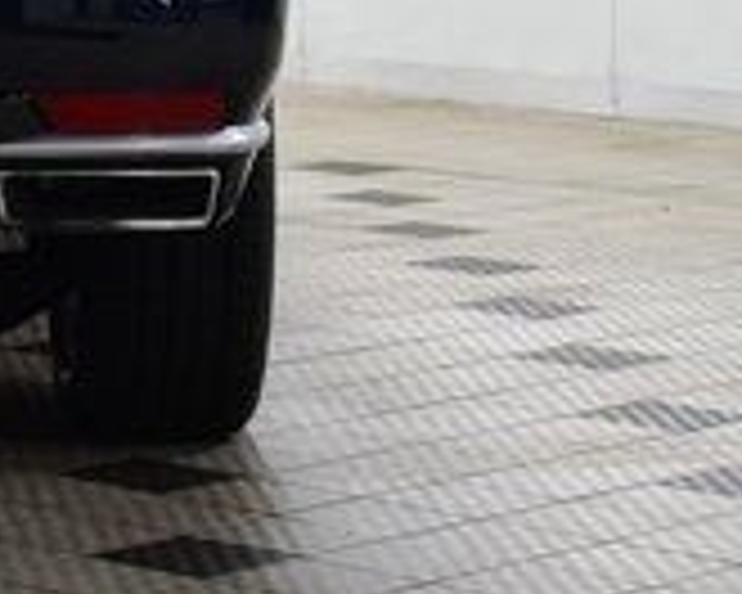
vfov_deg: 8.0
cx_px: -409
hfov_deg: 9.8
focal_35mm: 191
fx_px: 4190
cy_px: -200
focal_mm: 35
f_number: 5.6
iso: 1600
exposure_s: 1/60
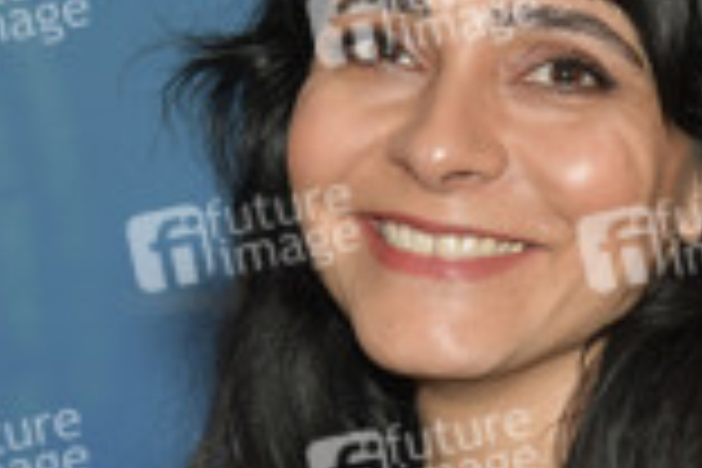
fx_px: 6201
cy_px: 351
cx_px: 304
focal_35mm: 318
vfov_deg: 4.3
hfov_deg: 6.5
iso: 640
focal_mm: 110
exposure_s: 1/200
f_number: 5.6
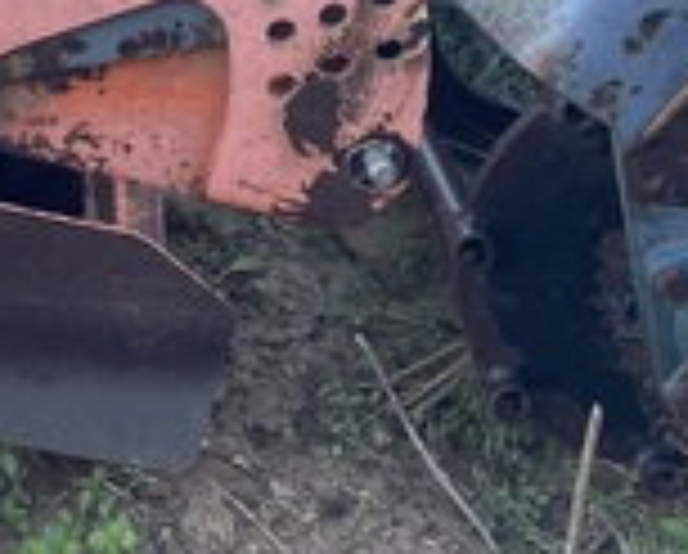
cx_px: -173
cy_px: -311
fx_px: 1857
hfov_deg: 19.6
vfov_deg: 15.5
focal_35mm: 91
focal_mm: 4.2
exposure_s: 1/150
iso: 32
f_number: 1.6
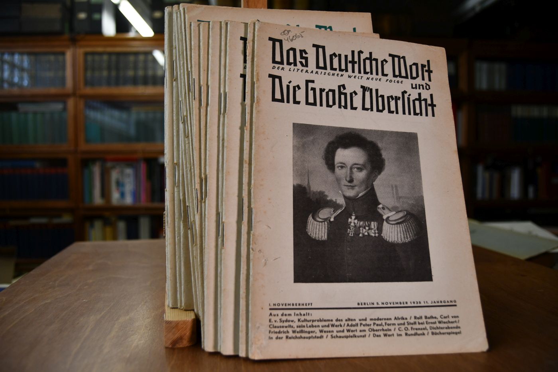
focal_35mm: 27
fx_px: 418
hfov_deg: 67.4
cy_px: 186
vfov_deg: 47.9
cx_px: 279
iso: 720
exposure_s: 1/250
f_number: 3.5
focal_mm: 18
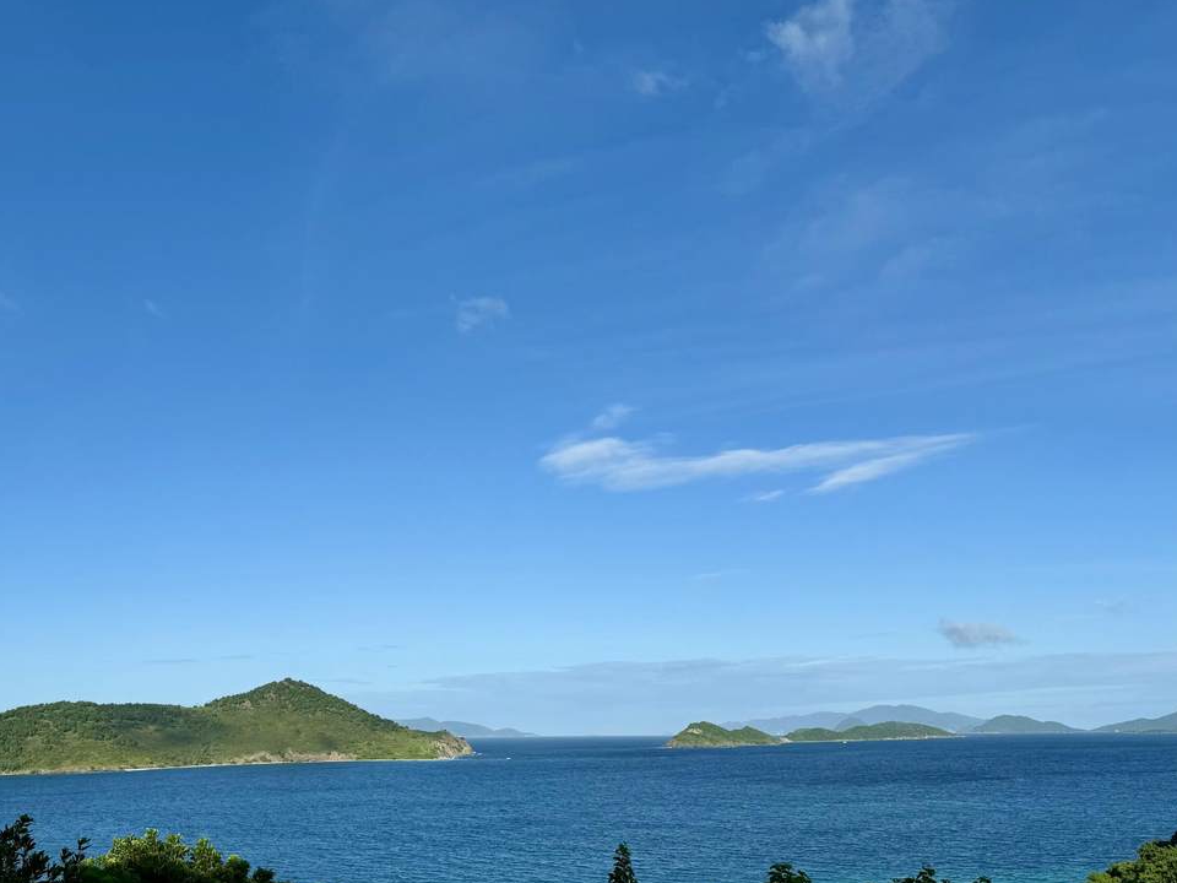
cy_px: 505
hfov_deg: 55.8
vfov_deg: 44.0
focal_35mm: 32
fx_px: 1088
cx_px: 407
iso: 80
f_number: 1.78
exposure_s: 1/7092
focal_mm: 6.76
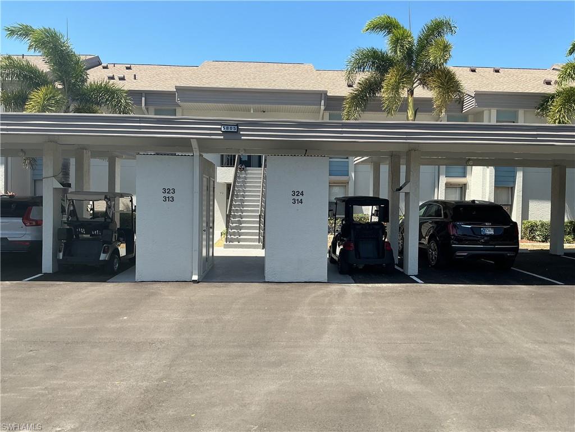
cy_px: 216
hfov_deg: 61.7
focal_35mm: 29
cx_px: 288
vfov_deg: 48.2
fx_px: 482
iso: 25
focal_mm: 3
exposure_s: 1/1015
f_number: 1.8
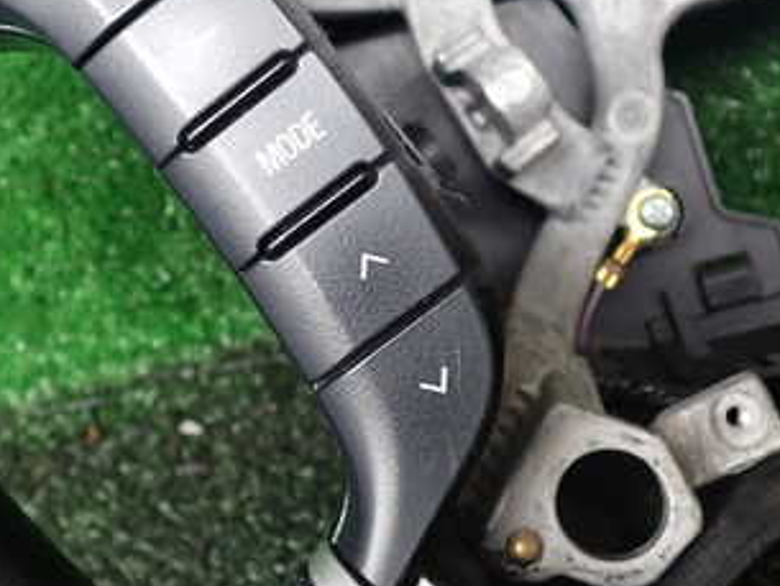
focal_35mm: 59
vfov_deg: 24.6
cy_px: 151
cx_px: 266
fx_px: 1330
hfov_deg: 32.4
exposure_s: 1/50
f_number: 2.3
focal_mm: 5.4
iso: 200
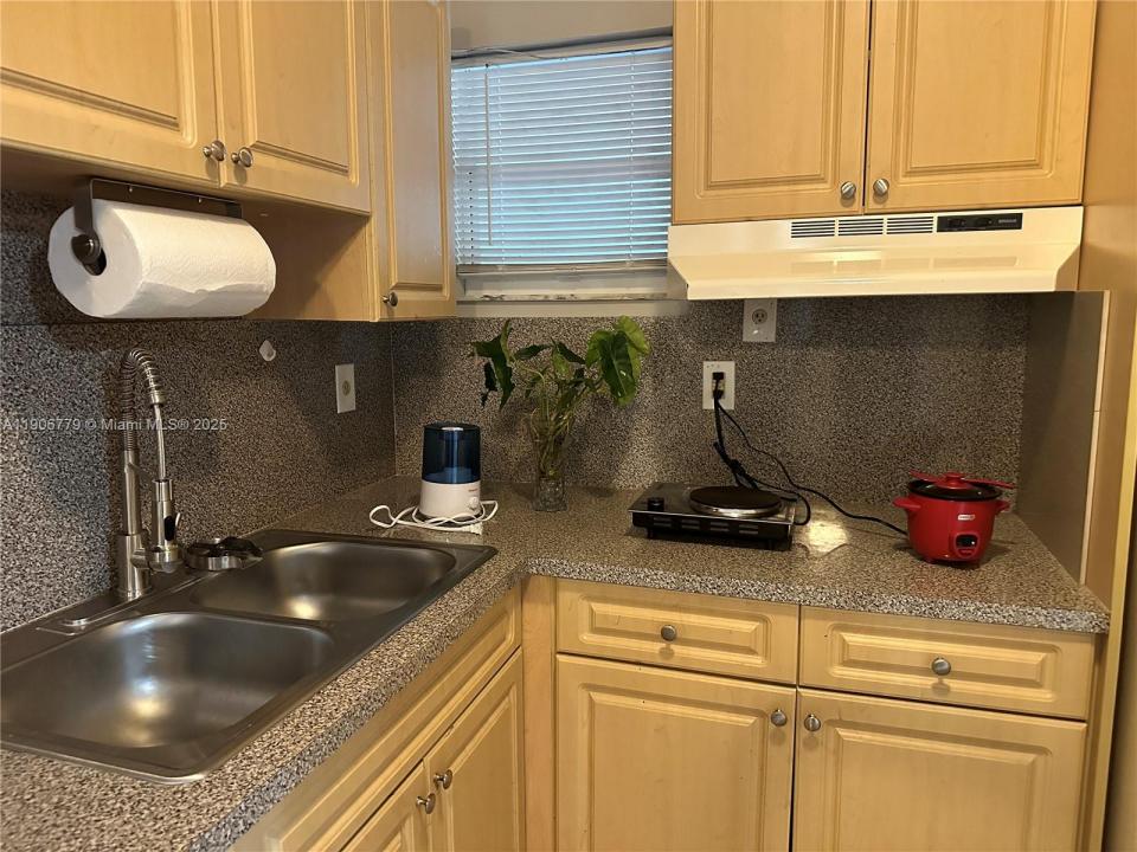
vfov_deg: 56.8
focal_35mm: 24
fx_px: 788
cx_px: 568
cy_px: 426
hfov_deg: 71.6
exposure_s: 1/40
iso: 1000
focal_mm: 6.86
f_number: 1.78
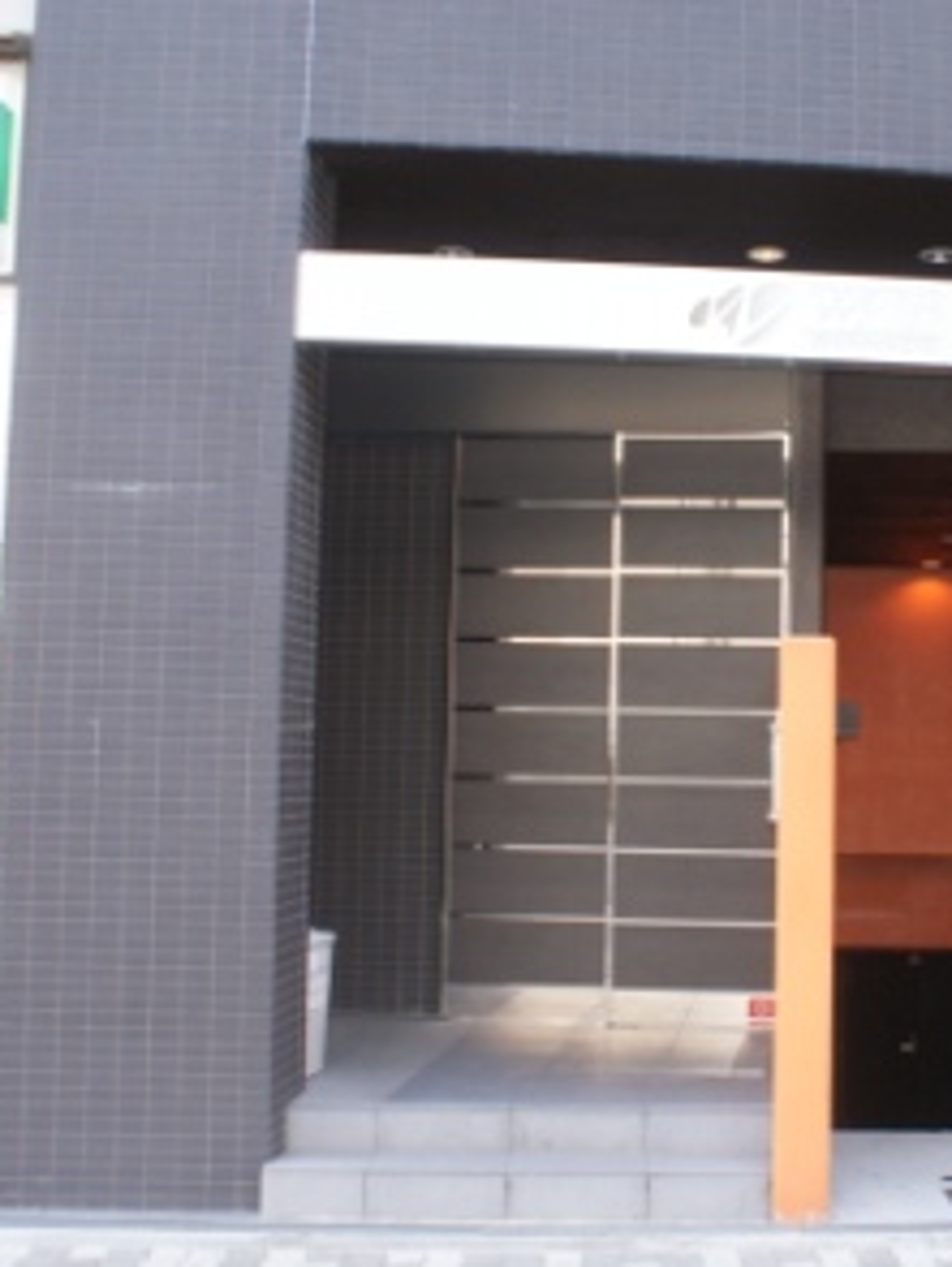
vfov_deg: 42.9
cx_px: 741
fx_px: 1611
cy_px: 642
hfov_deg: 32.2
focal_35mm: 44
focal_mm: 20
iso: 400
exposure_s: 1/60
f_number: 5.6
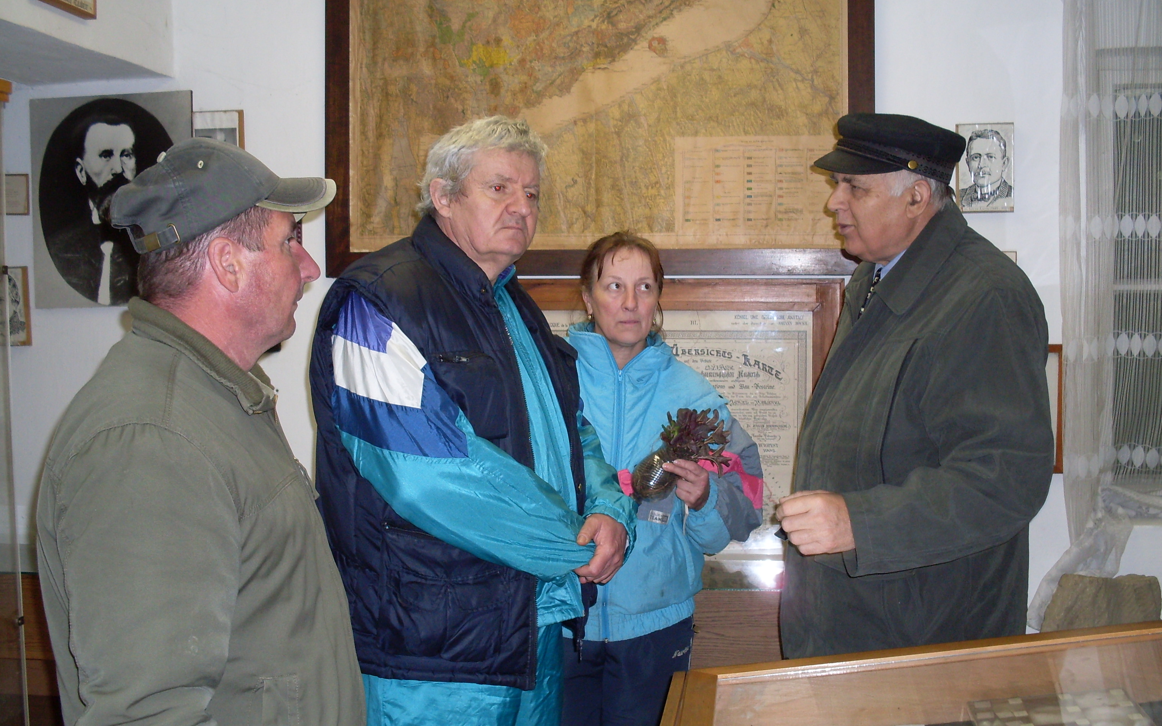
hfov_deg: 48.2
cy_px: 375
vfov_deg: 31.2
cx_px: 584
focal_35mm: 41
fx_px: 1298
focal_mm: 6.3
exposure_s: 1/45
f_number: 2.8
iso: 100
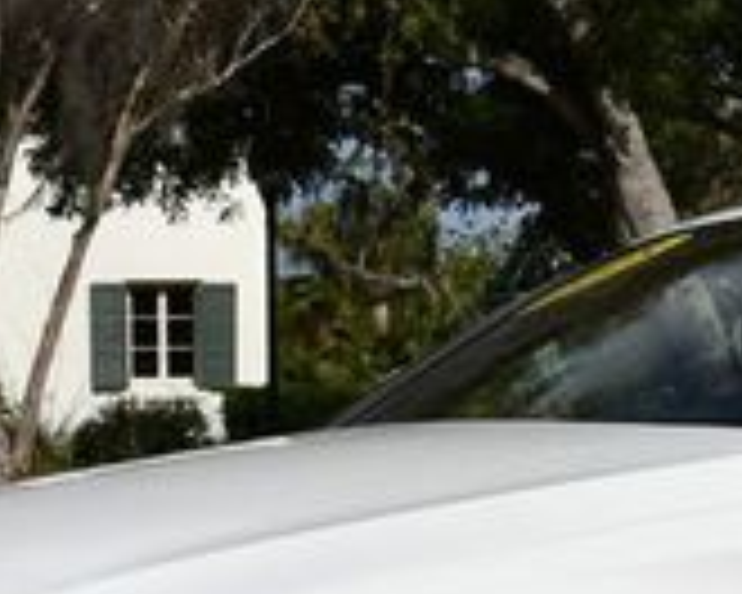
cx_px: 782
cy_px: 446
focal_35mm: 160
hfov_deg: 11.9
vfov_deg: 9.6
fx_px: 3514
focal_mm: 22
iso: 100
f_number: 10
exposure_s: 1/500
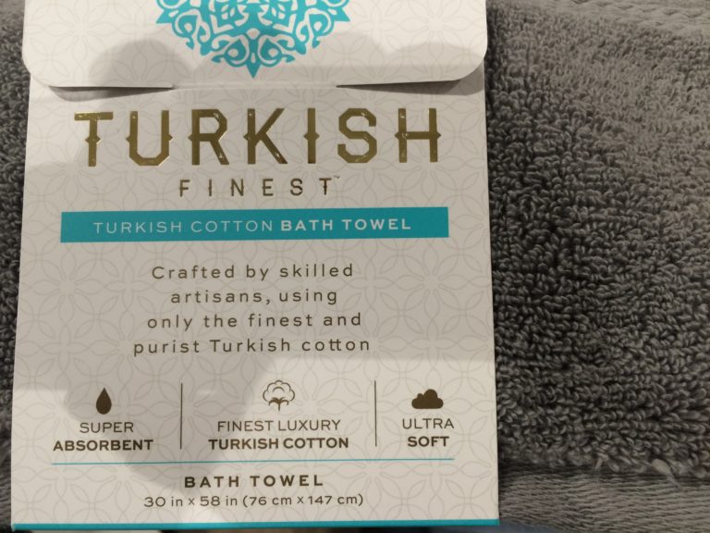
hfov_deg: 61.7
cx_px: 355
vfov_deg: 48.2
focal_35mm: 29
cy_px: 266
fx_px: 595
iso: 80
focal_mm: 4.15
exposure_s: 1/30
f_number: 2.2
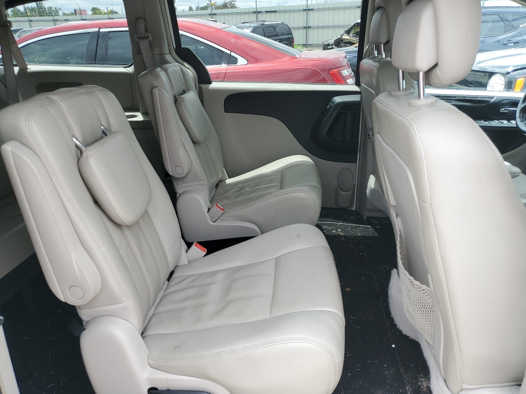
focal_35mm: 26
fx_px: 395
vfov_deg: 53.1
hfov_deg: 67.3
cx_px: 263
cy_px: 197
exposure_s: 1/435
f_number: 1.5
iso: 50
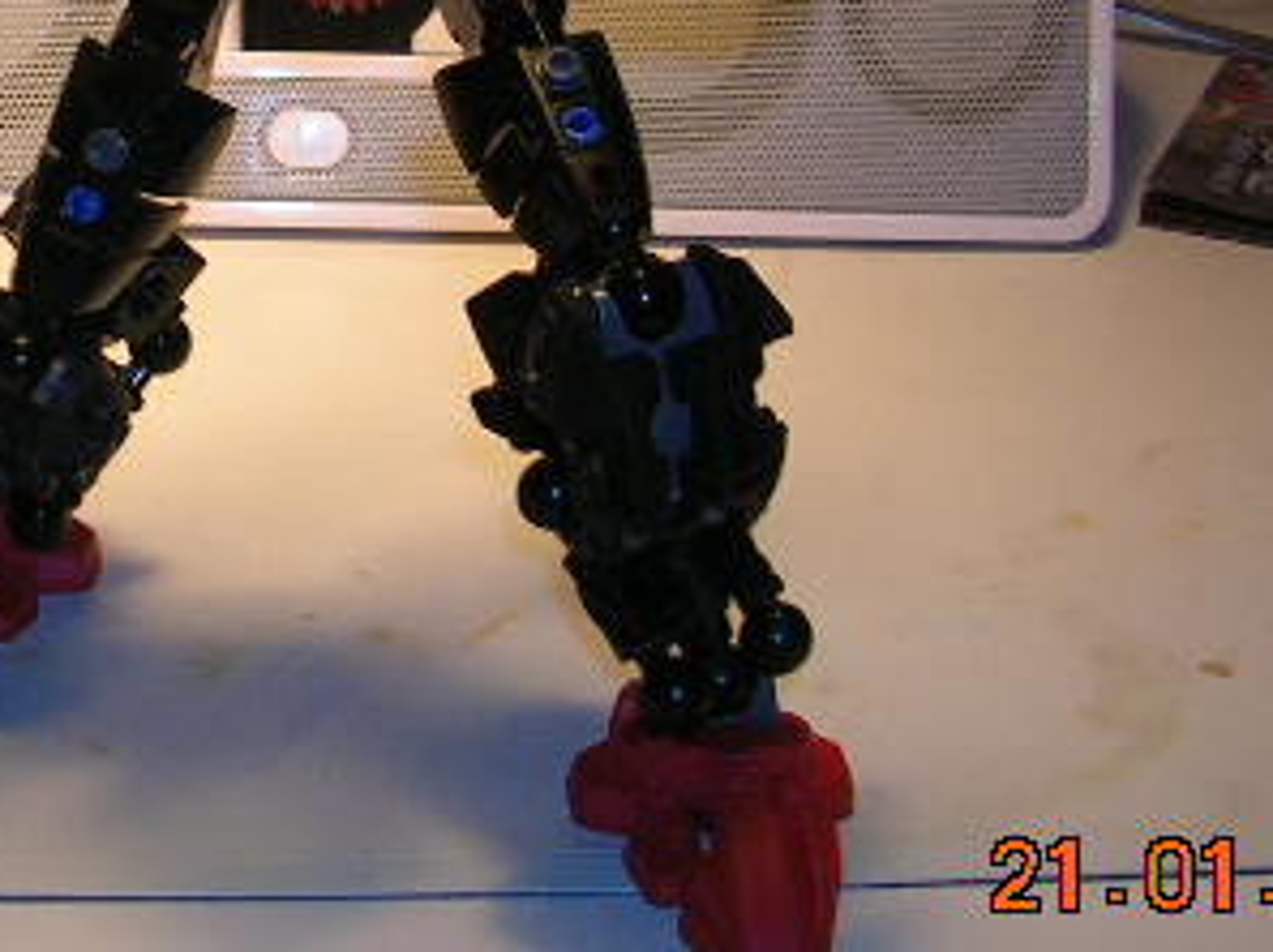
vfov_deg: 17.6
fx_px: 3012
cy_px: 60
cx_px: 313
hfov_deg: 23.6
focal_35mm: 82
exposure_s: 1/30
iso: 50
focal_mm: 5.8
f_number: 2.8
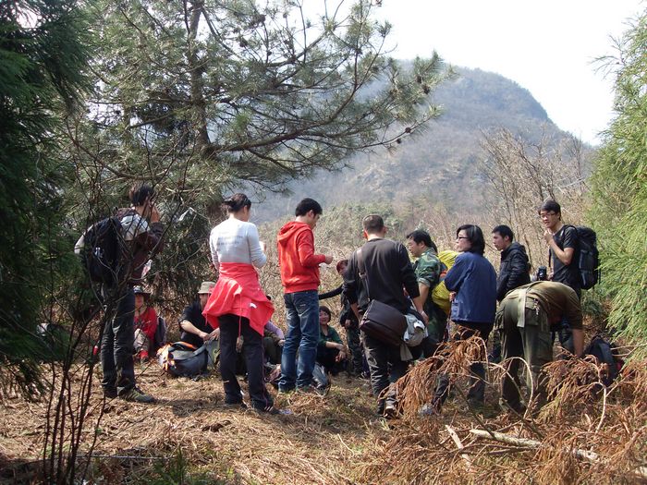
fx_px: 692
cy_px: 242
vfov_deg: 38.7
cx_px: 324
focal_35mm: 37
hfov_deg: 50.1
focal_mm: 6.3
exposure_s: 1/350
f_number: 2.8
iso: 80
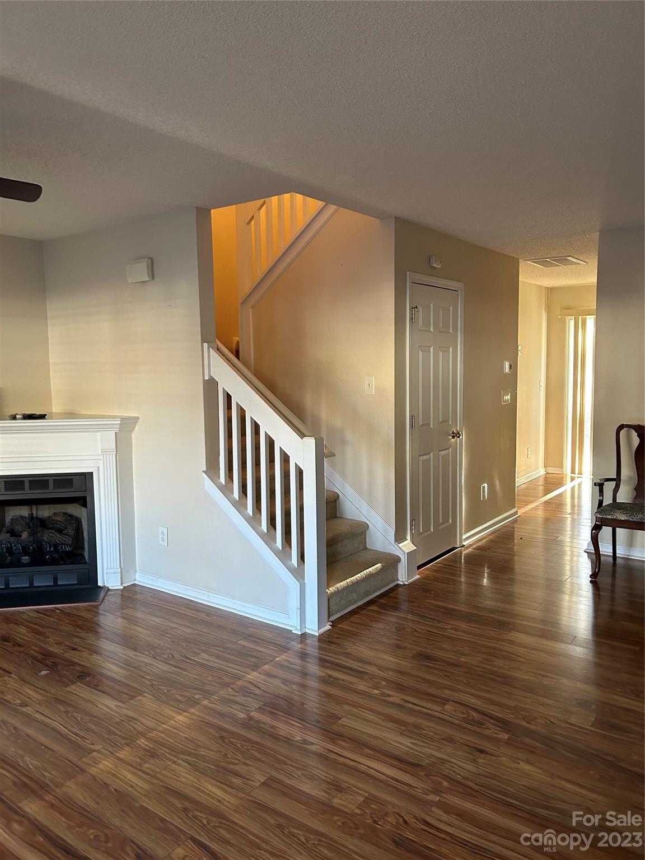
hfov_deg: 53.1
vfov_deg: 67.3
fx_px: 646
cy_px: 430
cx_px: 322
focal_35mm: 26
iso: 250
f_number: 1.5
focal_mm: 5.7
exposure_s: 1/60
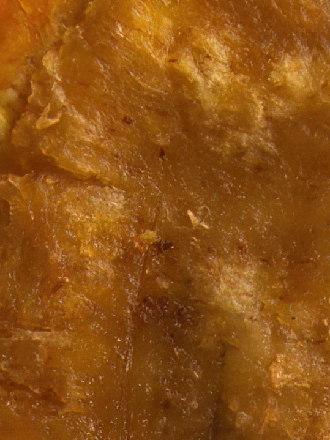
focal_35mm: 207
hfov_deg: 7.1
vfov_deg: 9.4
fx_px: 2636
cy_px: 597
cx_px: 422
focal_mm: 21
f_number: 6.3
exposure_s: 1/125
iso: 500
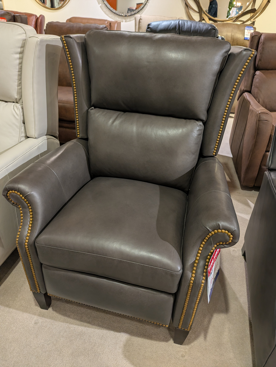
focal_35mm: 24
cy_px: 184
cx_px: 138
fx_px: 255
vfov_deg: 71.5
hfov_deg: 56.9
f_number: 1.85
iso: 159
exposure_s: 1/30
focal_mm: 6.81
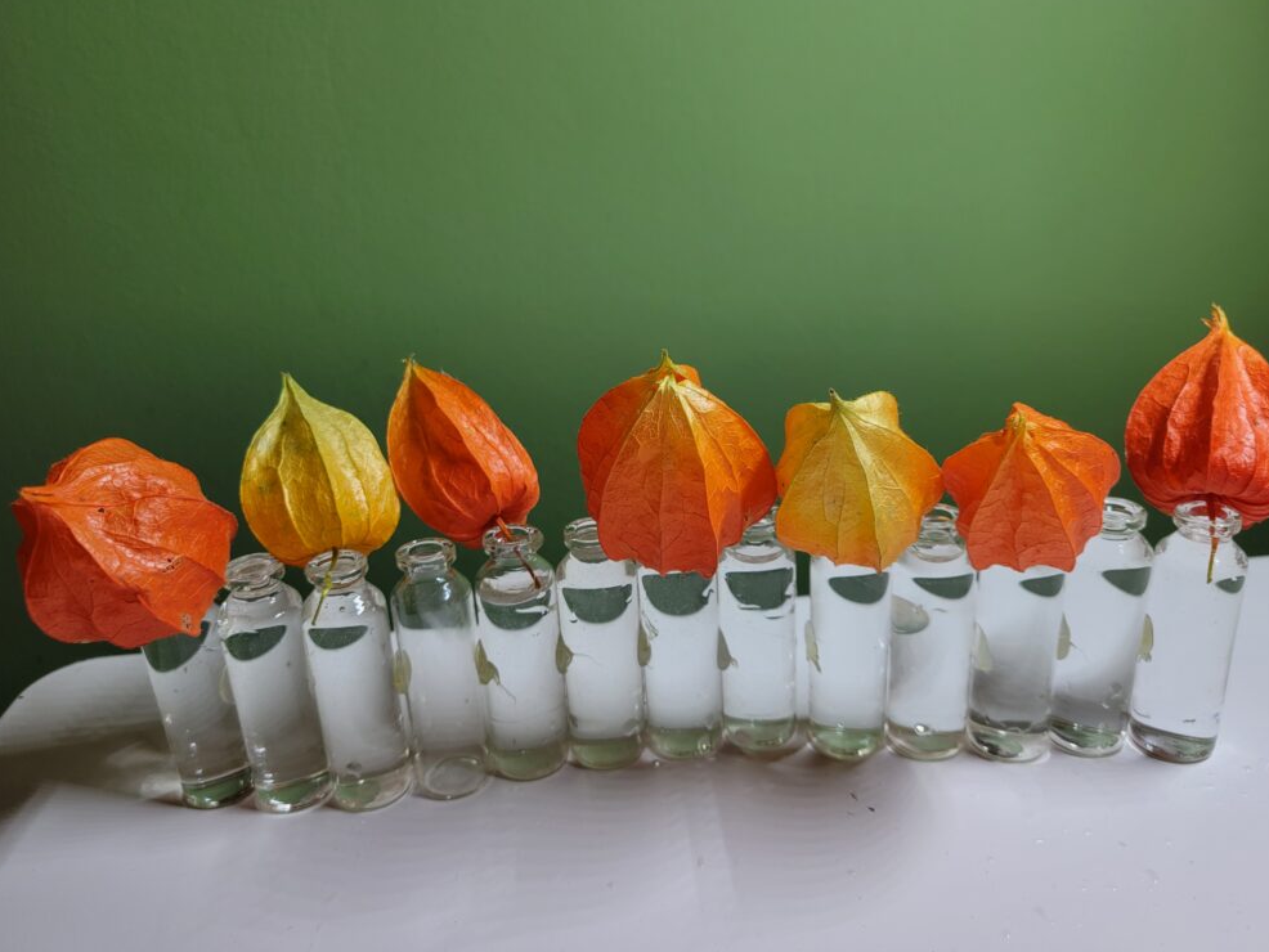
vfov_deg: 51.4
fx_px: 990
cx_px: 650
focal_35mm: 27
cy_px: 480
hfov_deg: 65.3
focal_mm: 5.4
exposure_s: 1/107
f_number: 1.8
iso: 40
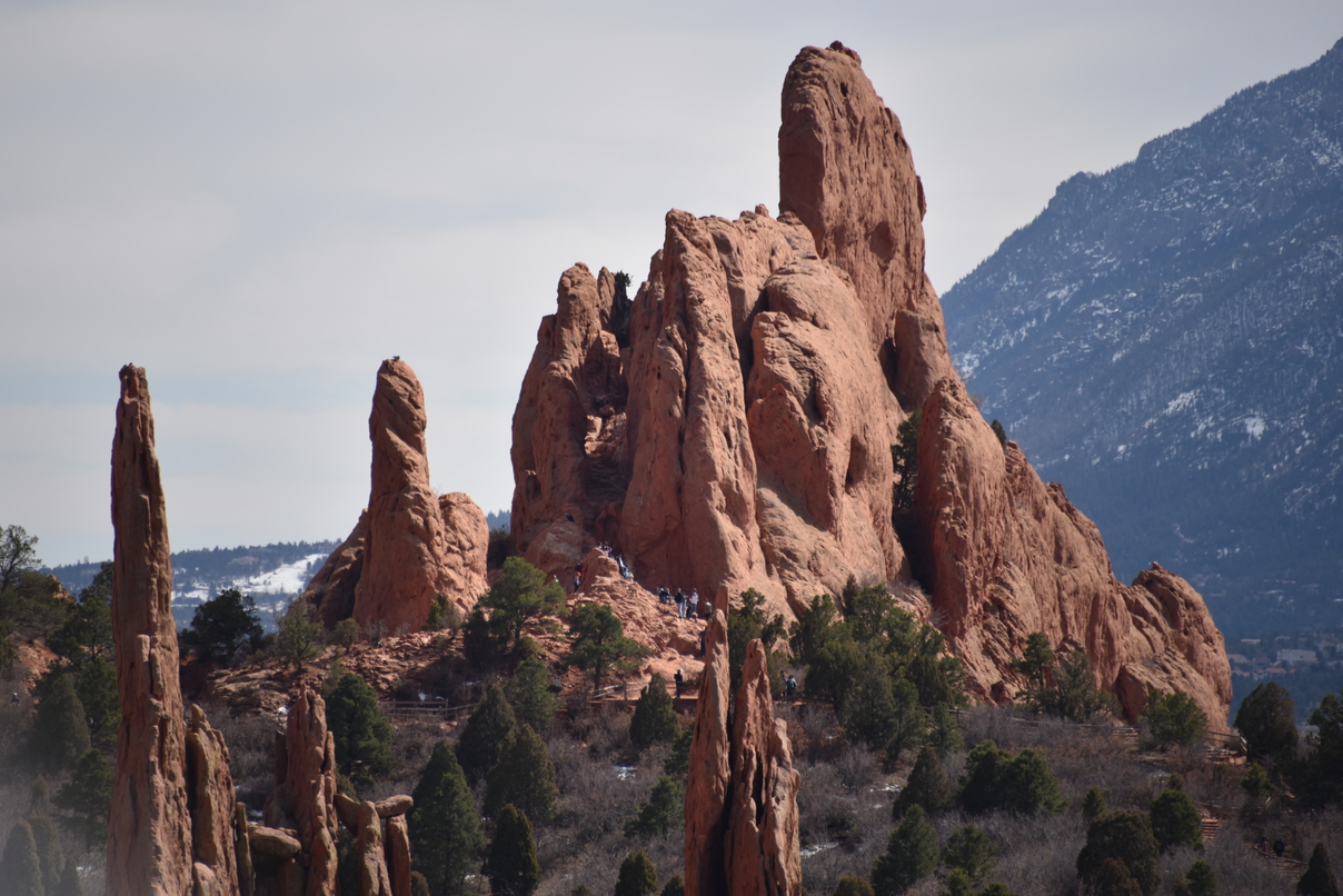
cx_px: 636
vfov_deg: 4.3
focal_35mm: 318
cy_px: 427
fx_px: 11865
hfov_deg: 6.5
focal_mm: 300
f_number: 5.6
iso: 125
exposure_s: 1/640
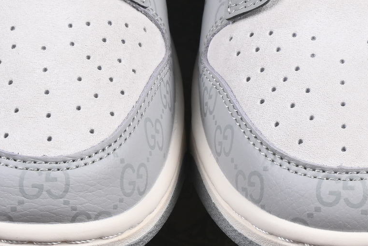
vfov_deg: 5.0
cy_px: -4
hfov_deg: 7.5
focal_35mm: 273
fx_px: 2790
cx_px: 174
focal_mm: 50
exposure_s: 1/80
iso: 160
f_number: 8
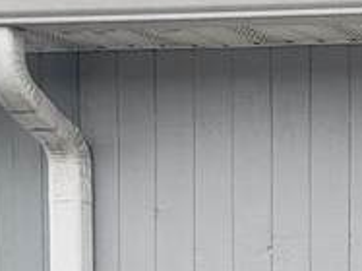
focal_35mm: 178
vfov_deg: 7.9
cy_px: 571
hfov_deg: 9.5
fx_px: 1860
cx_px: 949
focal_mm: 4.3
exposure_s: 1/172
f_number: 2.4
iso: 50
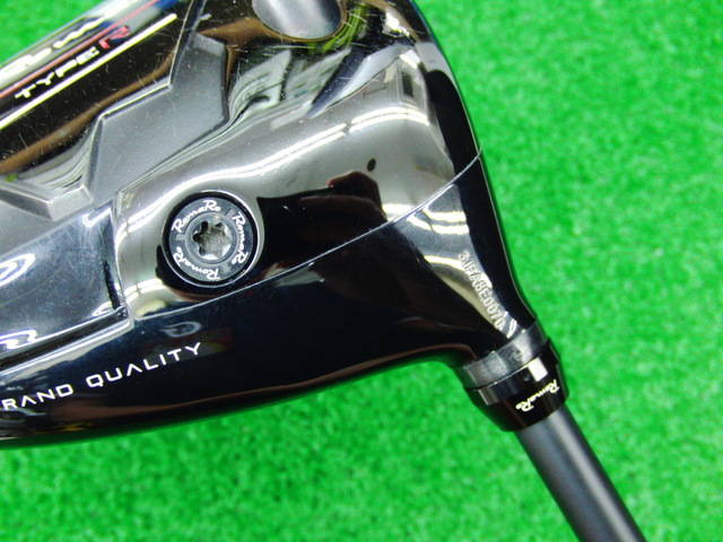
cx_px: 362
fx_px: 773
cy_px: 271
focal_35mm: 37
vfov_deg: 38.7
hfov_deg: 50.1
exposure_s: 1/13
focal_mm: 6.42
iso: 400
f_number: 3.6
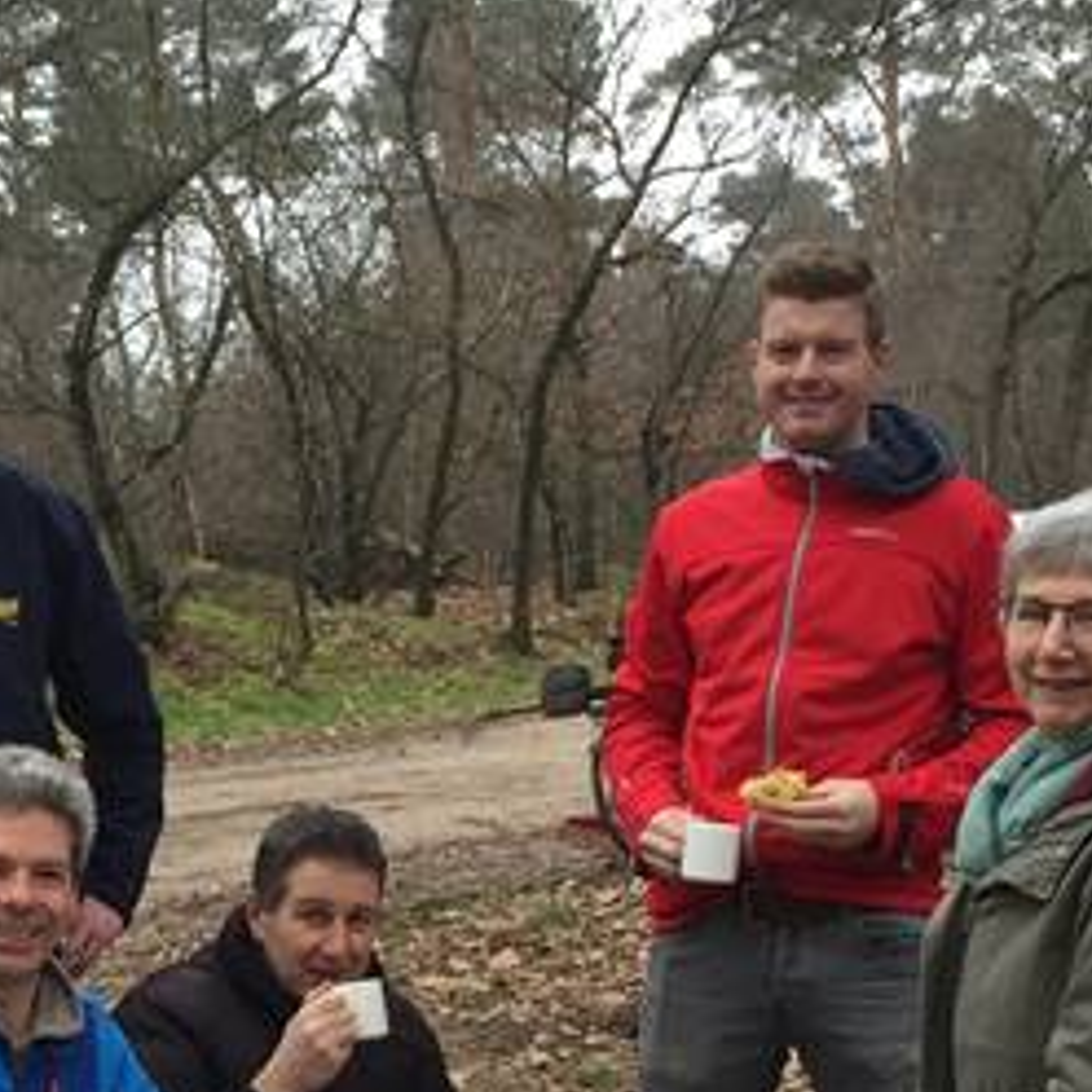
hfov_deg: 18.4
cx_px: 130
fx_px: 3319
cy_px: 982
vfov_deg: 18.4
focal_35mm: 93
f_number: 2.2
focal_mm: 4.15
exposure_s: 1/100
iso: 40
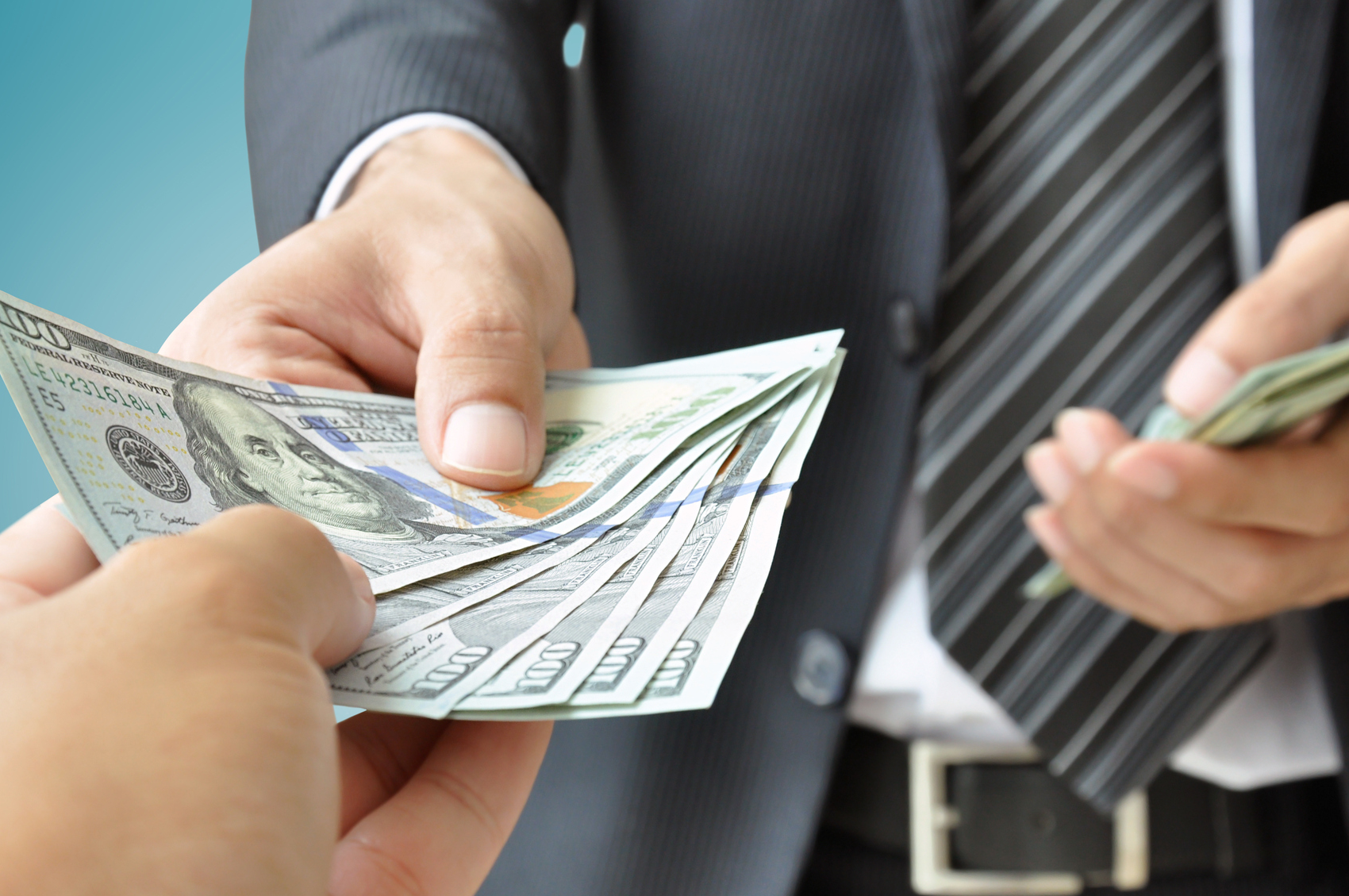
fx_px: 2807
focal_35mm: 75
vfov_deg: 18.1
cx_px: 559
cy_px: 542
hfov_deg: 27.0
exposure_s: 1/60
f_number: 8
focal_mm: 40
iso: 400
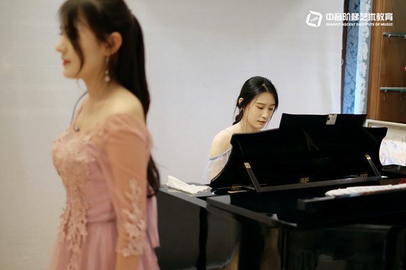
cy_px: 135
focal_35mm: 53
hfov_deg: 37.5
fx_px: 597
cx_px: 203
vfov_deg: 25.5
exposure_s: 1/75
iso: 800
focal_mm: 35
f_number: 1.4
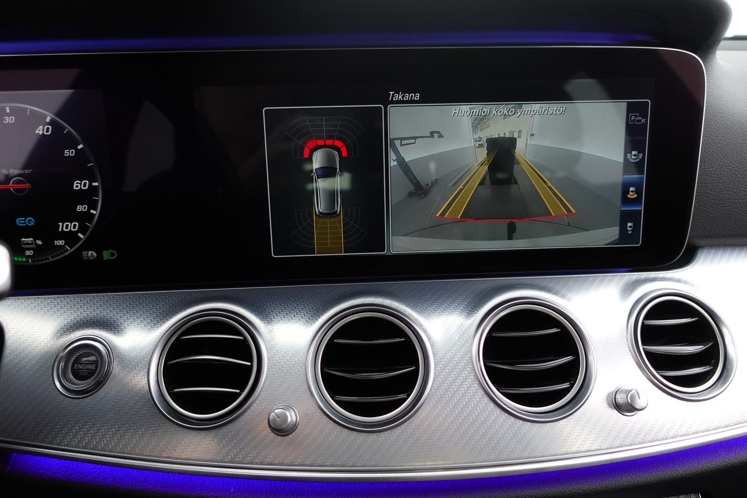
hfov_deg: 73.7
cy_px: 249
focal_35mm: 24
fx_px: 498
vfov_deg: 53.1
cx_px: 374
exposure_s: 1/30
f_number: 1.8
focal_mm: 9.4
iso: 800
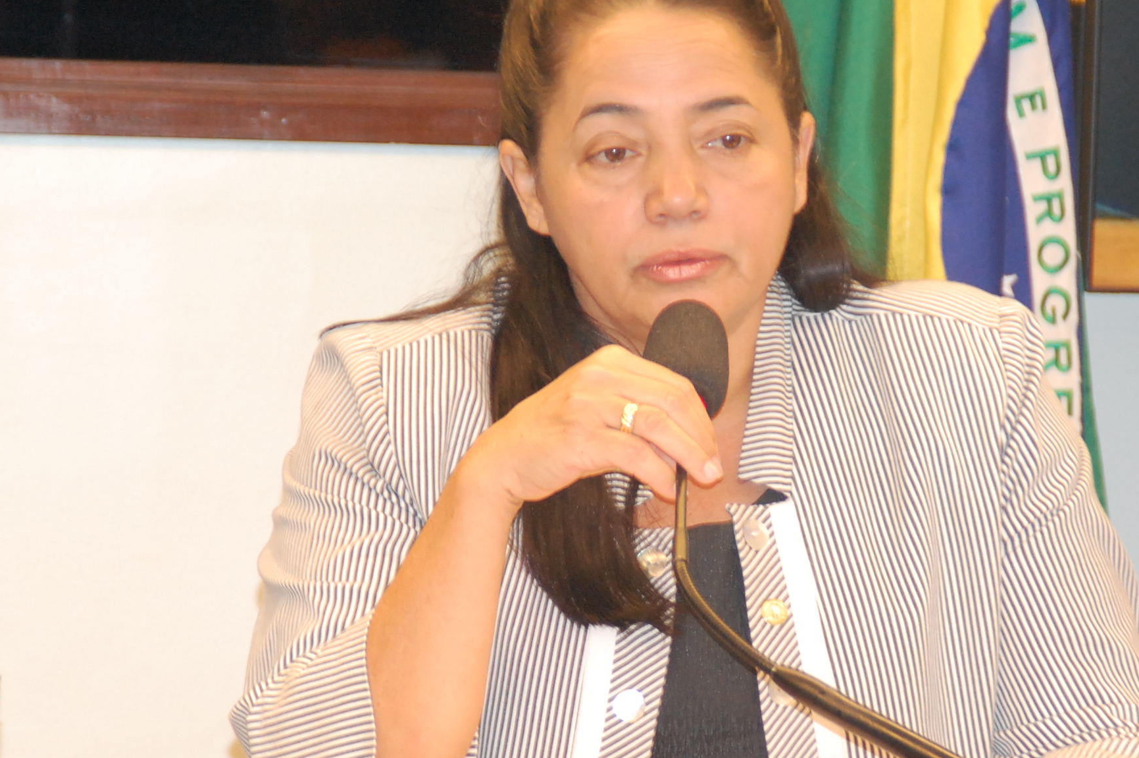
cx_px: 583
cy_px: 353
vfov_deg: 4.2
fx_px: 10301
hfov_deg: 6.3
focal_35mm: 326
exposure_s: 1/60
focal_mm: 125
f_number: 6
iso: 1000
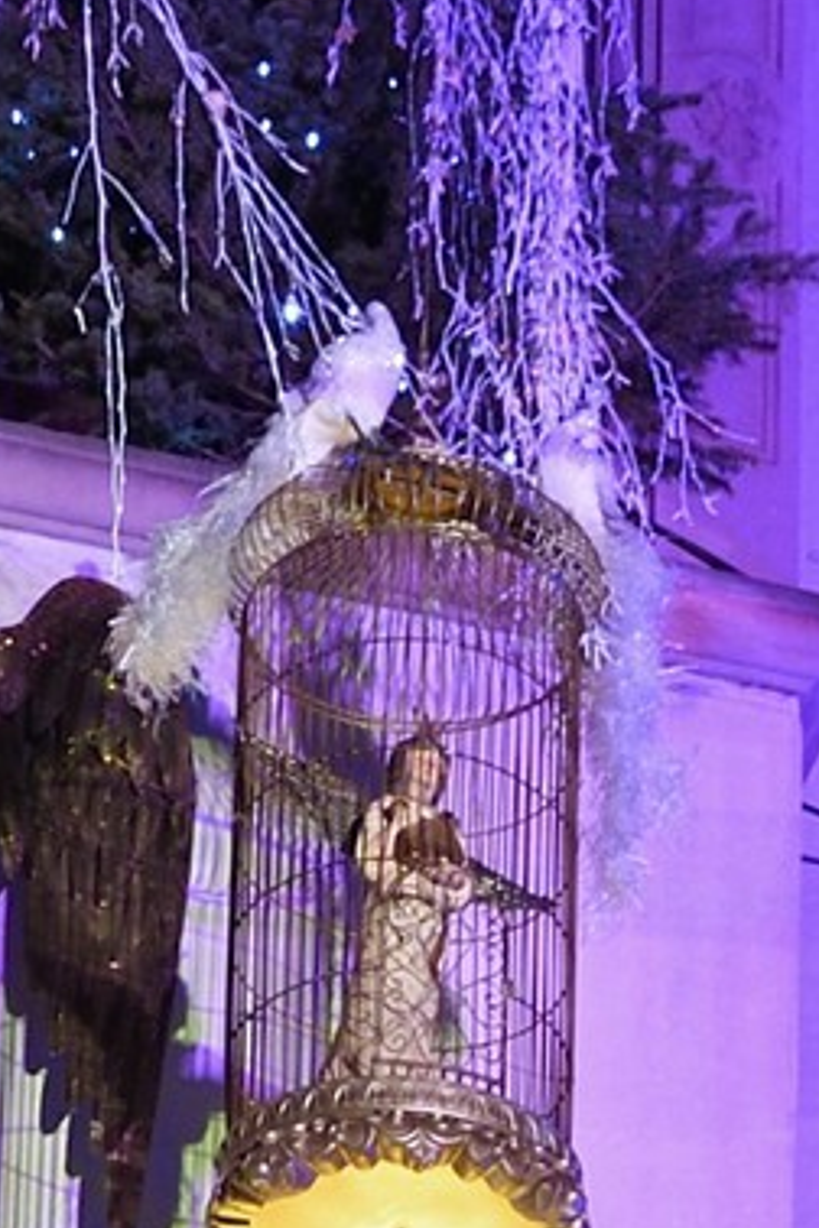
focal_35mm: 216
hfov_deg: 6.3
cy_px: 3535
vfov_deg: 8.2
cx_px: 1115
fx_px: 7370
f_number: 9
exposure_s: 1/8
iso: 800
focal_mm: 34
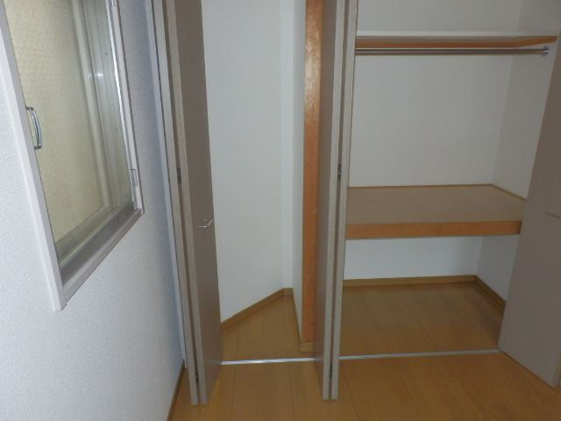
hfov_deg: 71.6
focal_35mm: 24
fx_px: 389
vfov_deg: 56.8
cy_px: 210
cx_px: 280
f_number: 7.9
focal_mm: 4.2
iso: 500
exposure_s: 1/30
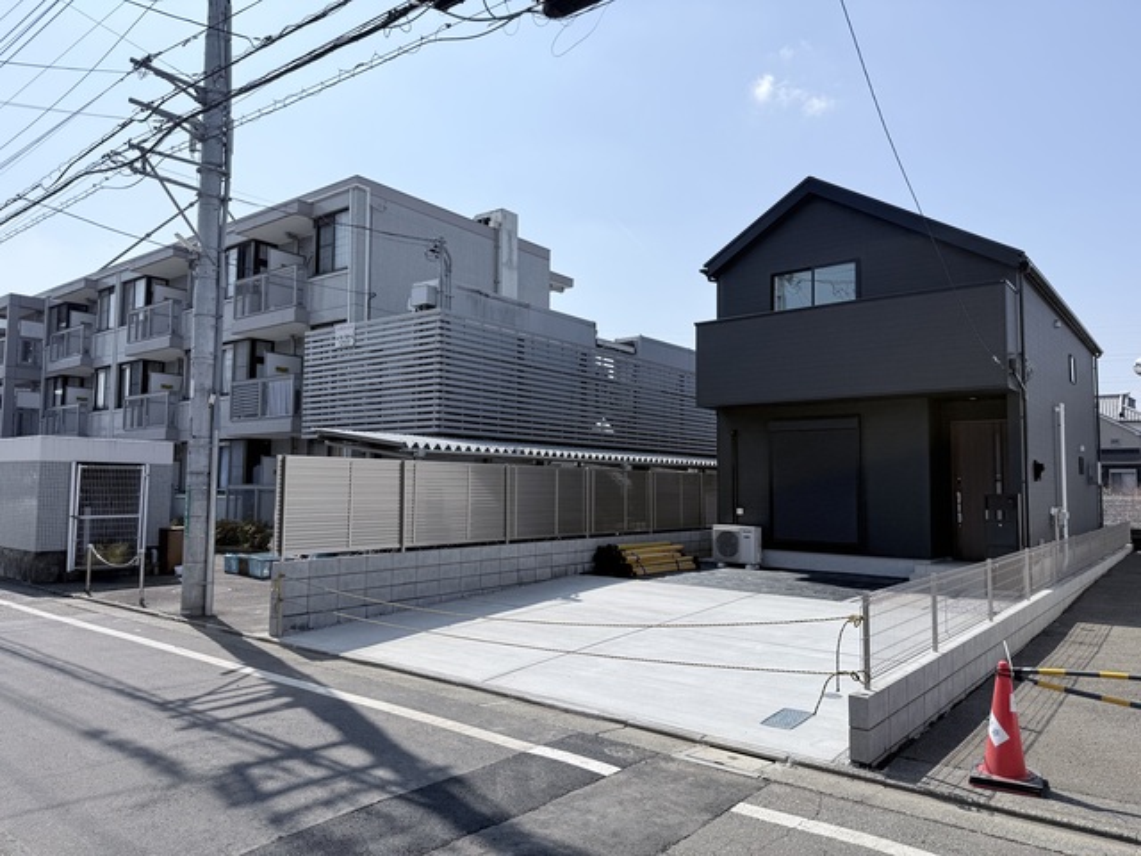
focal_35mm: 24
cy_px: 428
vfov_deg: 56.8
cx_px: 570
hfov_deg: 71.6
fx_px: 791
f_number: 1.78
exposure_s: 1/7353
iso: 80
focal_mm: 6.76
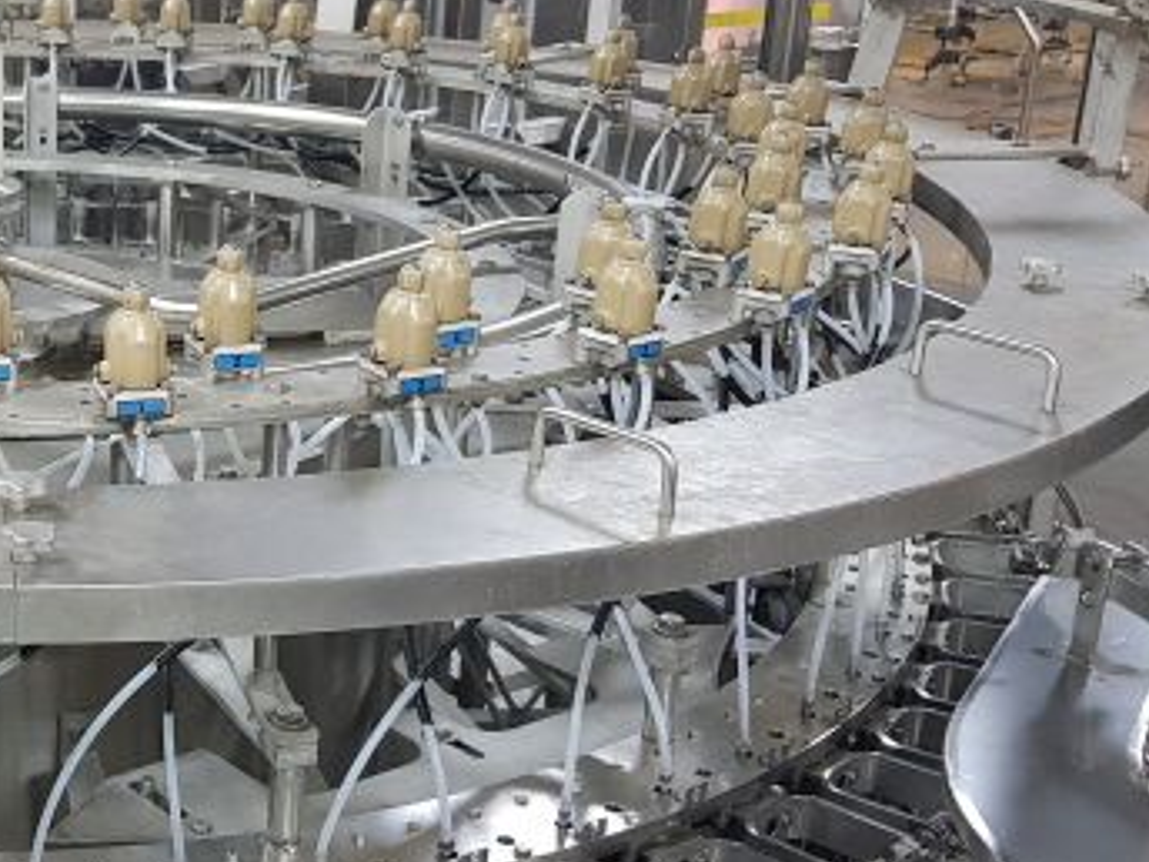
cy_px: 449
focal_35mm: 61
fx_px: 2025
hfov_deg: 29.5
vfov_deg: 24.0
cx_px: -13
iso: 250
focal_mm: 4.3
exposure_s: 1/33
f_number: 1.7
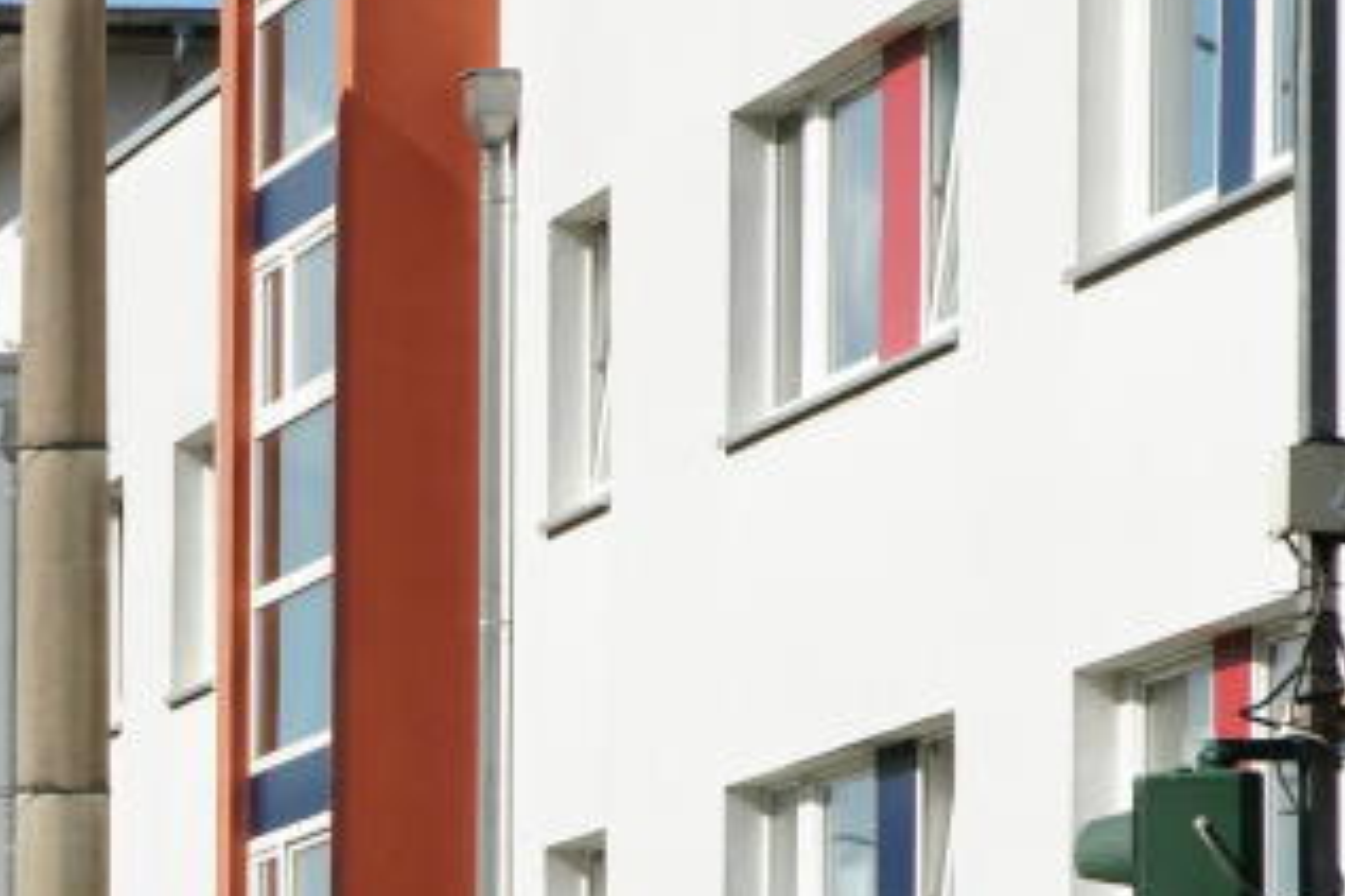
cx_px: -624
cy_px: 1278
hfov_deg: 7.8
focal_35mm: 261
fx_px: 9730
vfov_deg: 5.2
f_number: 8
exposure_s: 1/500
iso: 200
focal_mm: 55
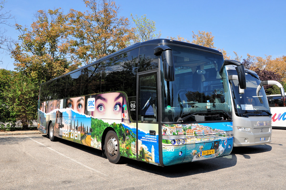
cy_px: 95
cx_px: 143
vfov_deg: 41.6
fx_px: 250
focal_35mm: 32
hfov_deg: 59.6
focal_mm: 21
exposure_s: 1/320
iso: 200
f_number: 9
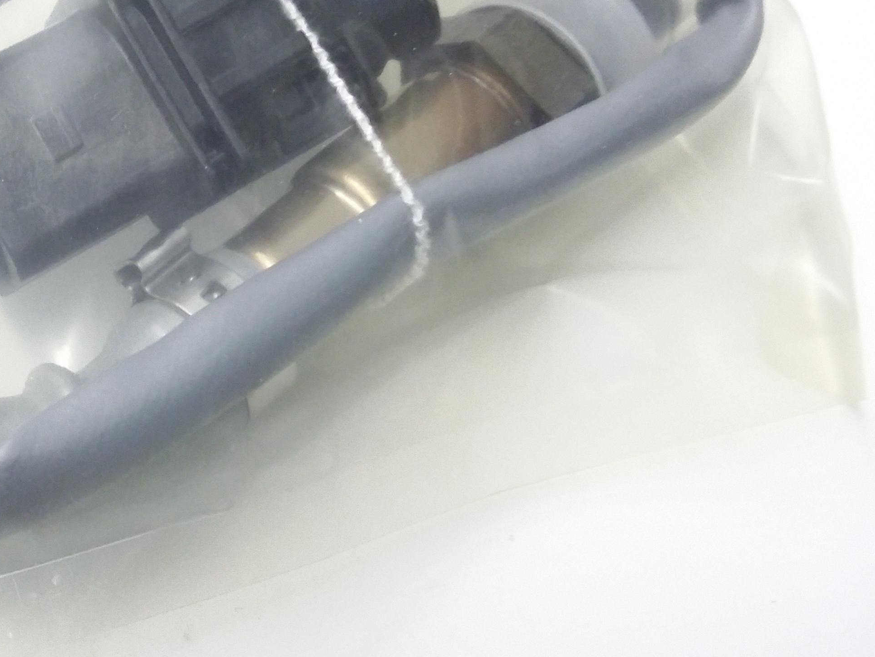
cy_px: 190
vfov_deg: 26.8
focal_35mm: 54
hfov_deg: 34.3
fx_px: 1365
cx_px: 161
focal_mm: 3.4
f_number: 2.4
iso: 320
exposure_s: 1/15
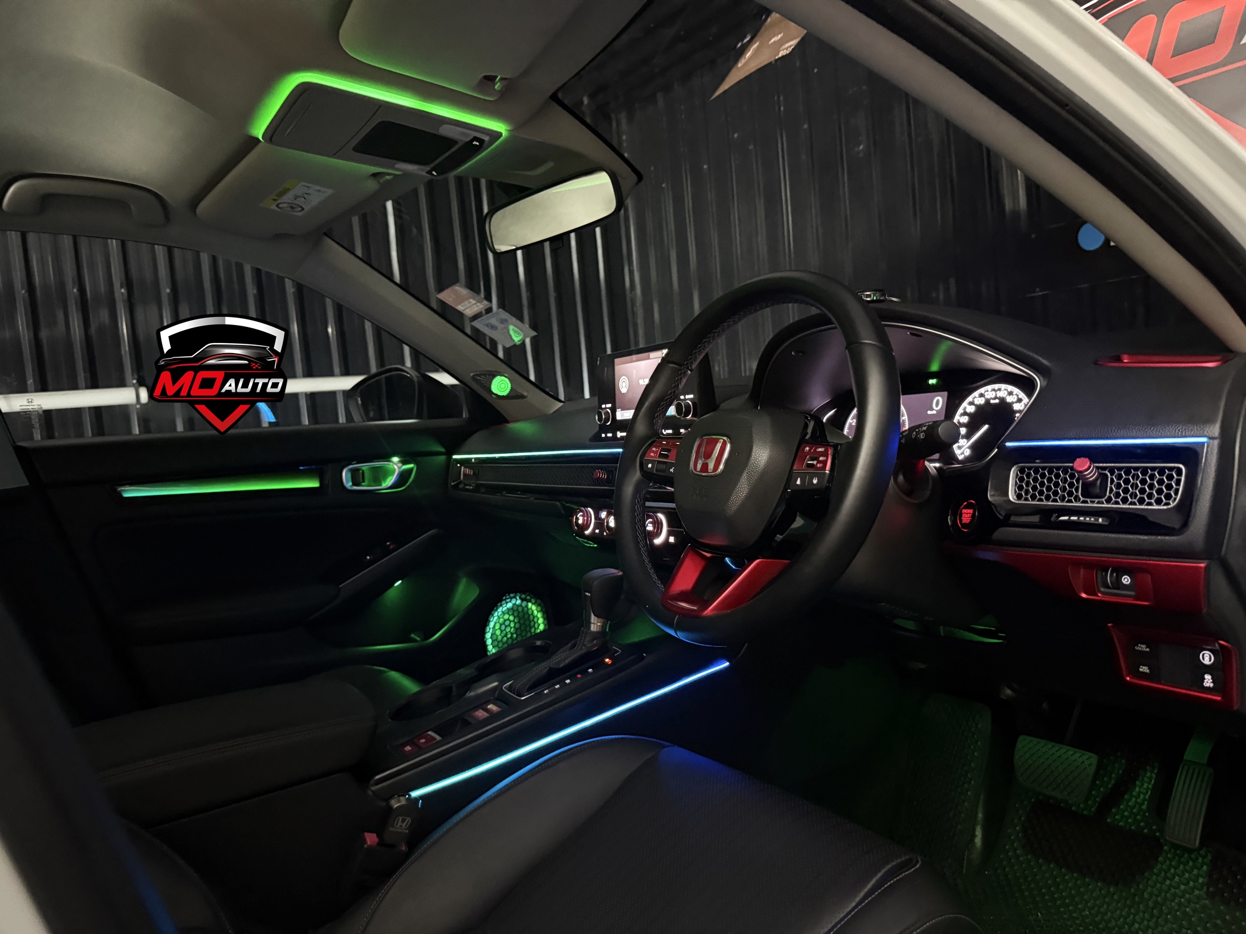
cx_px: 623
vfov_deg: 56.8
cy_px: 467
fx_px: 864
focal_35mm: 24
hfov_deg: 71.6
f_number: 1.78
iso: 2000
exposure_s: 1/15
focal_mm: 6.76
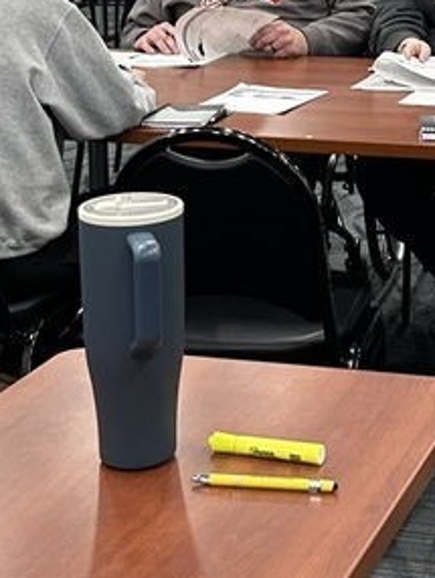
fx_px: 1556
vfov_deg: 20.7
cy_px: 71
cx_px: 415
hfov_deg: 15.7
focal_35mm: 93
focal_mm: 5.7
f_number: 1.5
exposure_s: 1/60
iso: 160
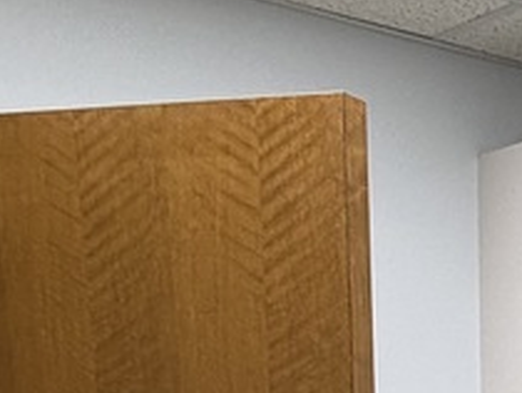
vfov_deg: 12.2
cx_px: 733
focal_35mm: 96
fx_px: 1449
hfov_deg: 18.5
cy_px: 945
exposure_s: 1/120
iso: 32
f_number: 2.2
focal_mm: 2.22
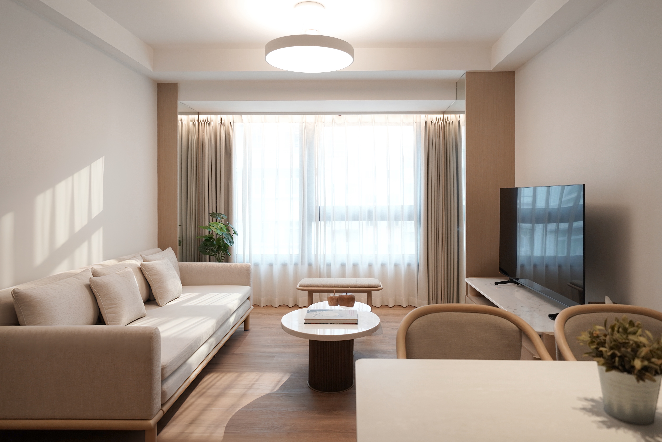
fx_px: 405
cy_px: 206
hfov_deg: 78.5
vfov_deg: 57.2
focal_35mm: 22
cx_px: 346
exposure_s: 1/125
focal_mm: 19
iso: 640
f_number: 2.8
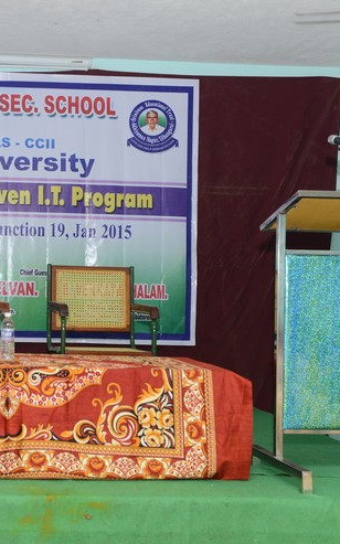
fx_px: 919
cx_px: 19
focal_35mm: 62
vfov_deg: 33.0
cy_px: 273
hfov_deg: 20.4
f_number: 6.3
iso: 800
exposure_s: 1/60
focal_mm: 40
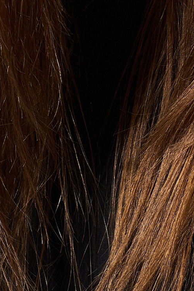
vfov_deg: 7.3
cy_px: -132
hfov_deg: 4.9
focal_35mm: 279
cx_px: 129
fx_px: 2254
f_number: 8
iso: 200
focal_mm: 46
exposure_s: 1/125
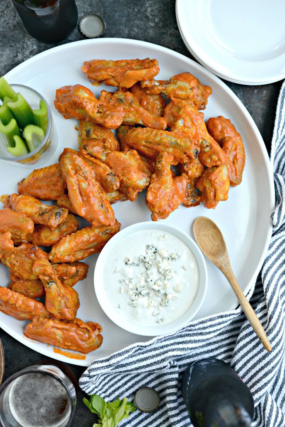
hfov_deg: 27.0
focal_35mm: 50
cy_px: 214
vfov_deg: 39.6
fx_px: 593
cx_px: 142
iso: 1400
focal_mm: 50
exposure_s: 1/1250
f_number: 3.2
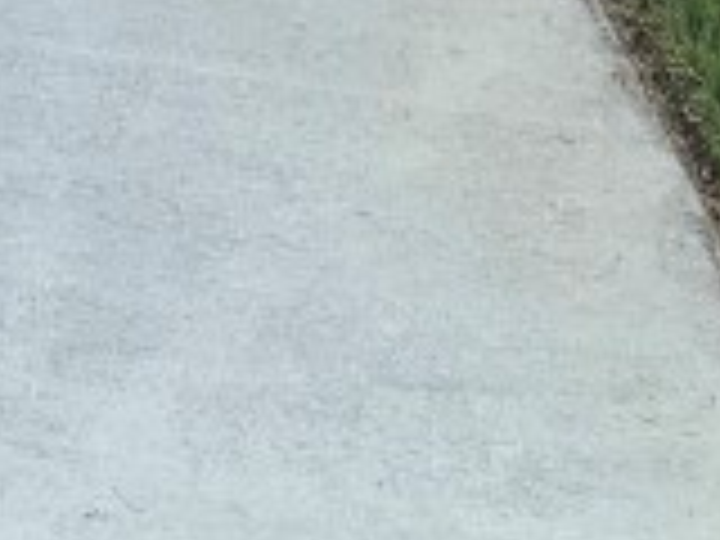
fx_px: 3453
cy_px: -922
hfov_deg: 11.7
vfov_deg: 8.0
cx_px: -54
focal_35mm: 166
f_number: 1.8
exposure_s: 1/6897
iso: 25
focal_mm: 4.25
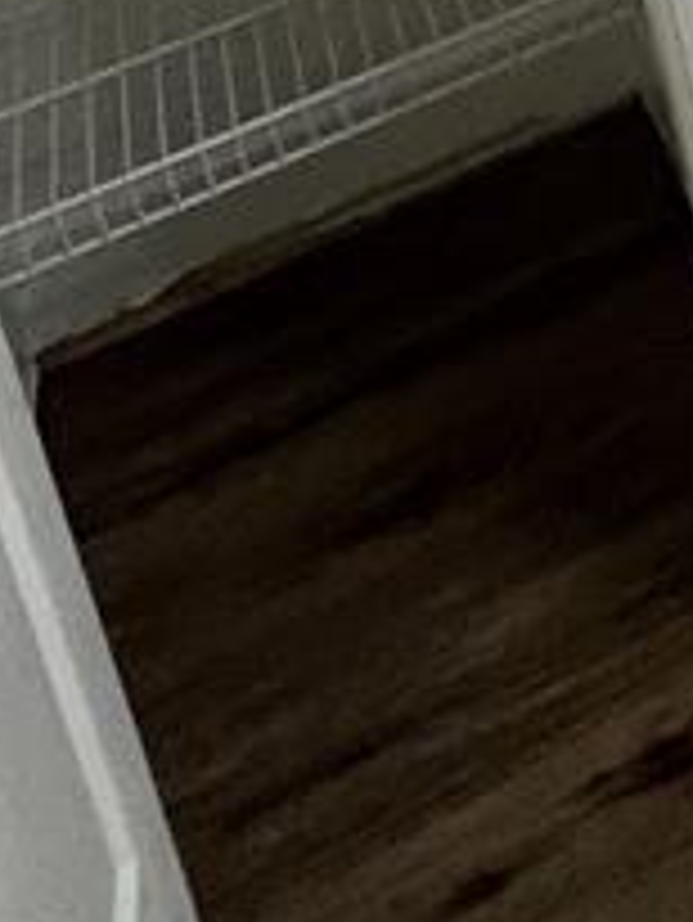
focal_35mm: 76
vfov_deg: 18.1
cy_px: -895
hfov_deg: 16.8
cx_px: 1161
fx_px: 2027
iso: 160
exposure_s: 1/60
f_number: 1.8
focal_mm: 1.57
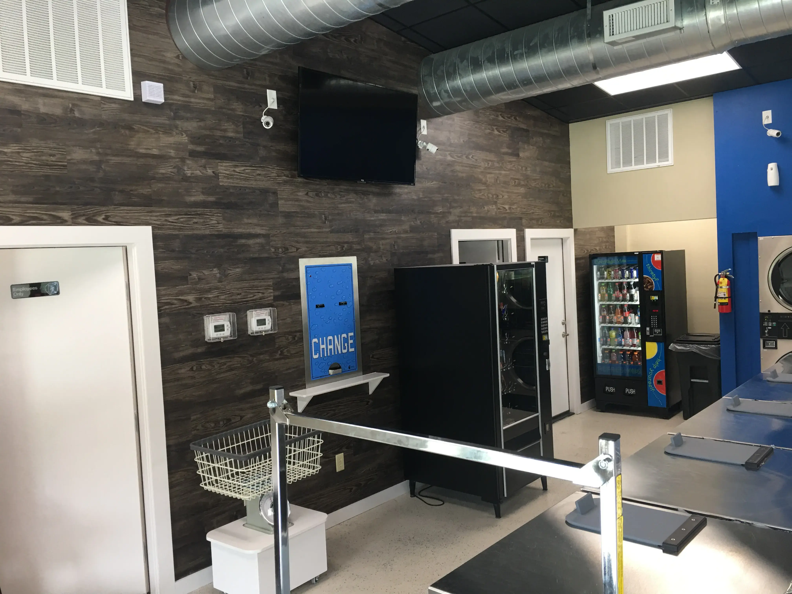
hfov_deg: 61.7
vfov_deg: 48.2
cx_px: 396
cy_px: 297
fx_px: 664
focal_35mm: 29
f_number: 2.2
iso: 32
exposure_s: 1/30
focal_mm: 4.15
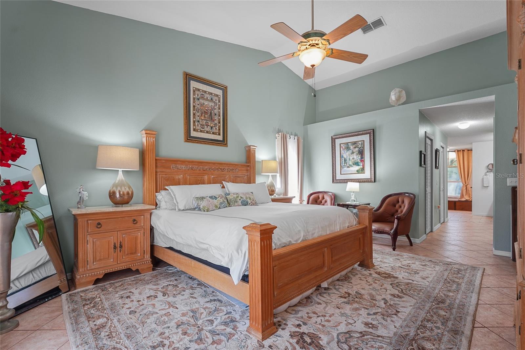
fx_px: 233
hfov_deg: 96.7
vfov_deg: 73.7
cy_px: 175
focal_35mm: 16
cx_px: 262
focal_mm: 16
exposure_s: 1/1.67
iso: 250
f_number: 9
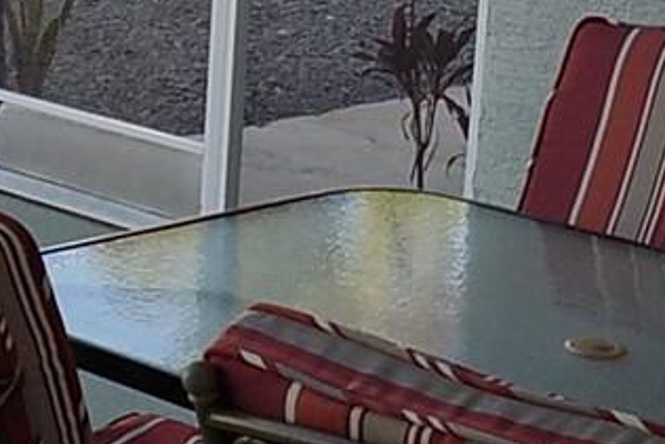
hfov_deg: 16.9
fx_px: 2236
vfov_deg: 11.1
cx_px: 379
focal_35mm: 121
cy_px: -82
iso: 80
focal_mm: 4
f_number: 3.1
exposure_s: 1/160
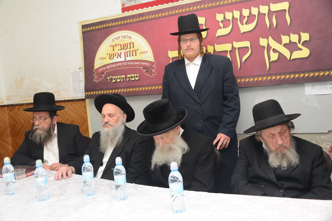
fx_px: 323
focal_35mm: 35
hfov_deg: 54.4
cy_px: 110
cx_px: 166
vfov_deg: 37.8
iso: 1600
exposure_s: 1/125
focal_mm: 35
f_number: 4.5
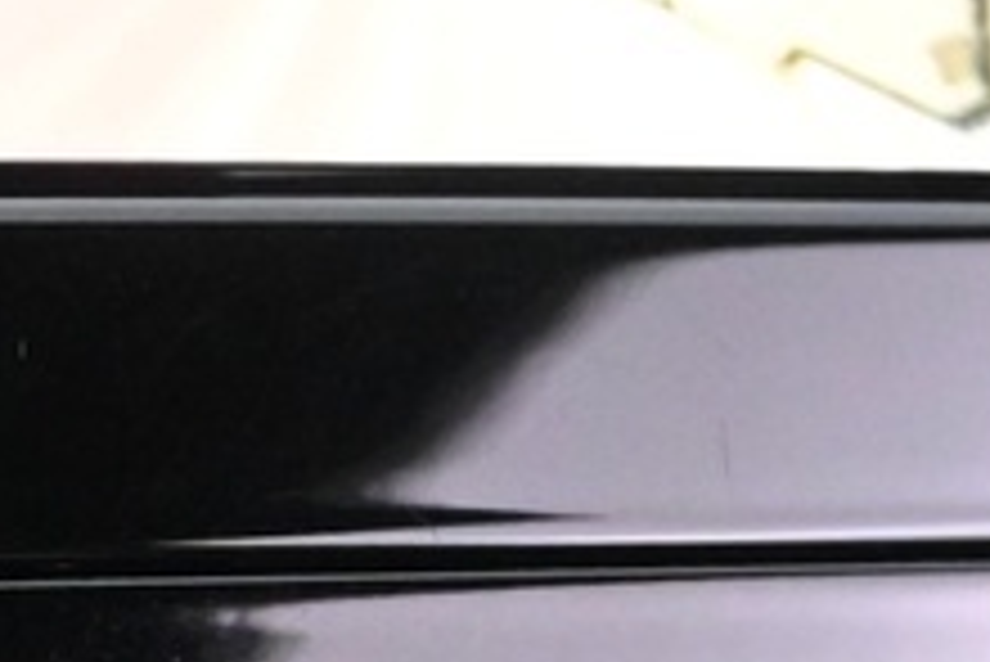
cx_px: -554
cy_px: 1693
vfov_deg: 4.2
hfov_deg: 6.4
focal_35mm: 320
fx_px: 8797
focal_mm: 29
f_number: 4.8
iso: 2500
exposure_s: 1/20
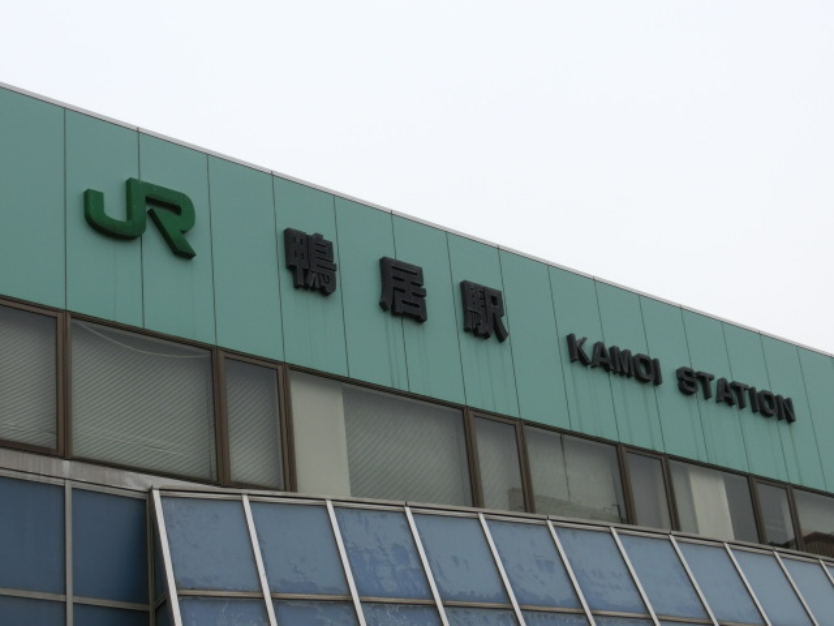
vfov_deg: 21.0
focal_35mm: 70
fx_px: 1687
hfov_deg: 27.8
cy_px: 313
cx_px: 417
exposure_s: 1/125
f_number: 5.2
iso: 200
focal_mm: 12.4
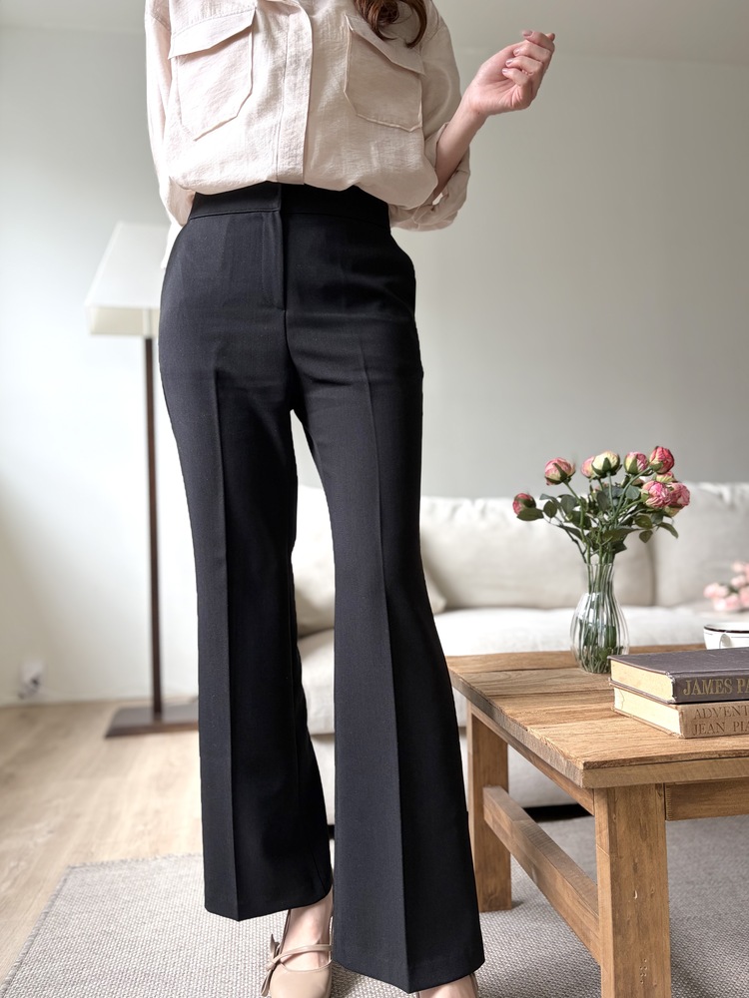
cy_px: 499
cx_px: 374
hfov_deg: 53.1
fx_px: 750
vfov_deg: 67.3
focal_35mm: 26
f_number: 1.6
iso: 32
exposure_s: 1/161
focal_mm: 5.96
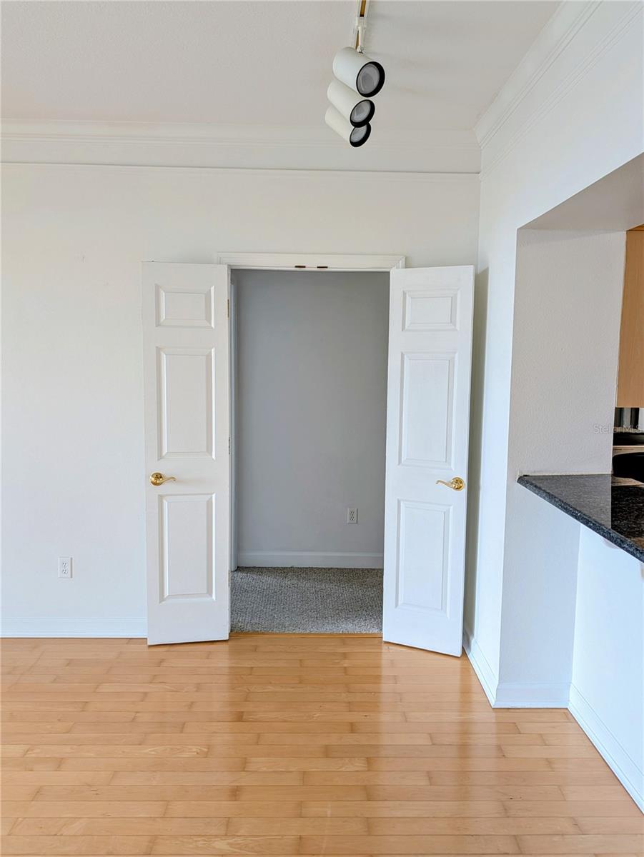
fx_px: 595
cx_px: 322
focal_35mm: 24
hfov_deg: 56.8
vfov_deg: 71.6
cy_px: 428
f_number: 1.68
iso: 117
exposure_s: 1/120
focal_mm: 6.9
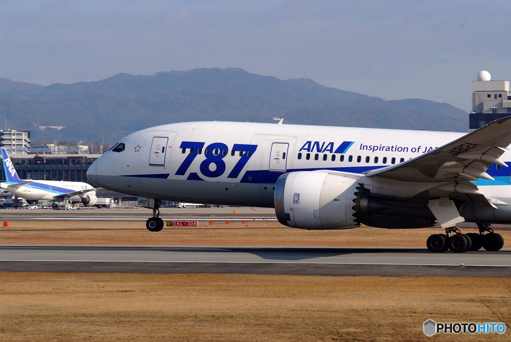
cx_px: 256
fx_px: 2557
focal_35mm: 180
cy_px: 171
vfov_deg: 7.6
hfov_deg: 11.4
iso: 400
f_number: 13
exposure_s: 1/640
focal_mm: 120
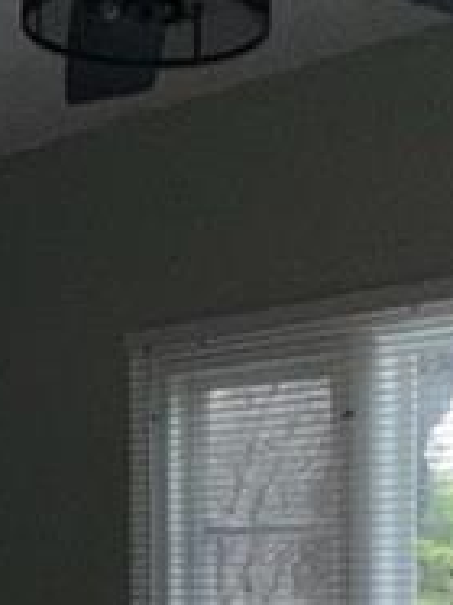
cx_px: 146
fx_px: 1572
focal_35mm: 90
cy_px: 696
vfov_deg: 20.6
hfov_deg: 16.4
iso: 80
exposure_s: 1/84
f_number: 2.2
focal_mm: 2.22
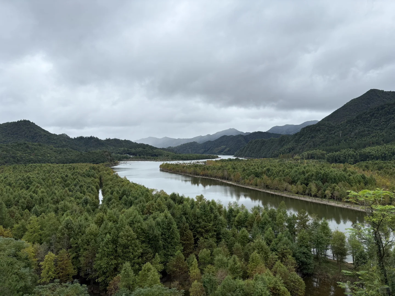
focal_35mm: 26
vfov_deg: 53.1
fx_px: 297
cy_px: 148
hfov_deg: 67.3
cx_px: 198
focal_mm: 5.96
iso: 50
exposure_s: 1/1135
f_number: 1.6
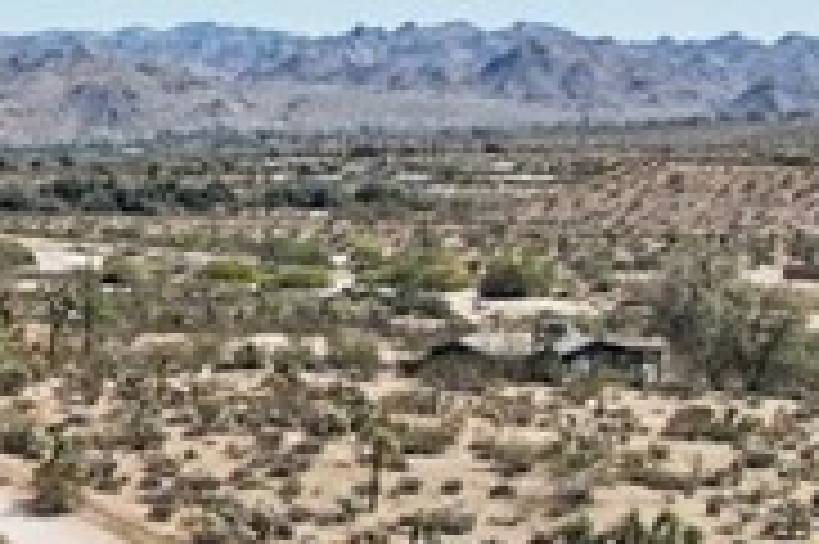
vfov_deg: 11.0
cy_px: 128
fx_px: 2818
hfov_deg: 14.6
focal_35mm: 124
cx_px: -626
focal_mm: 8.4
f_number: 2.8
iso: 120
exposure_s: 1/2500
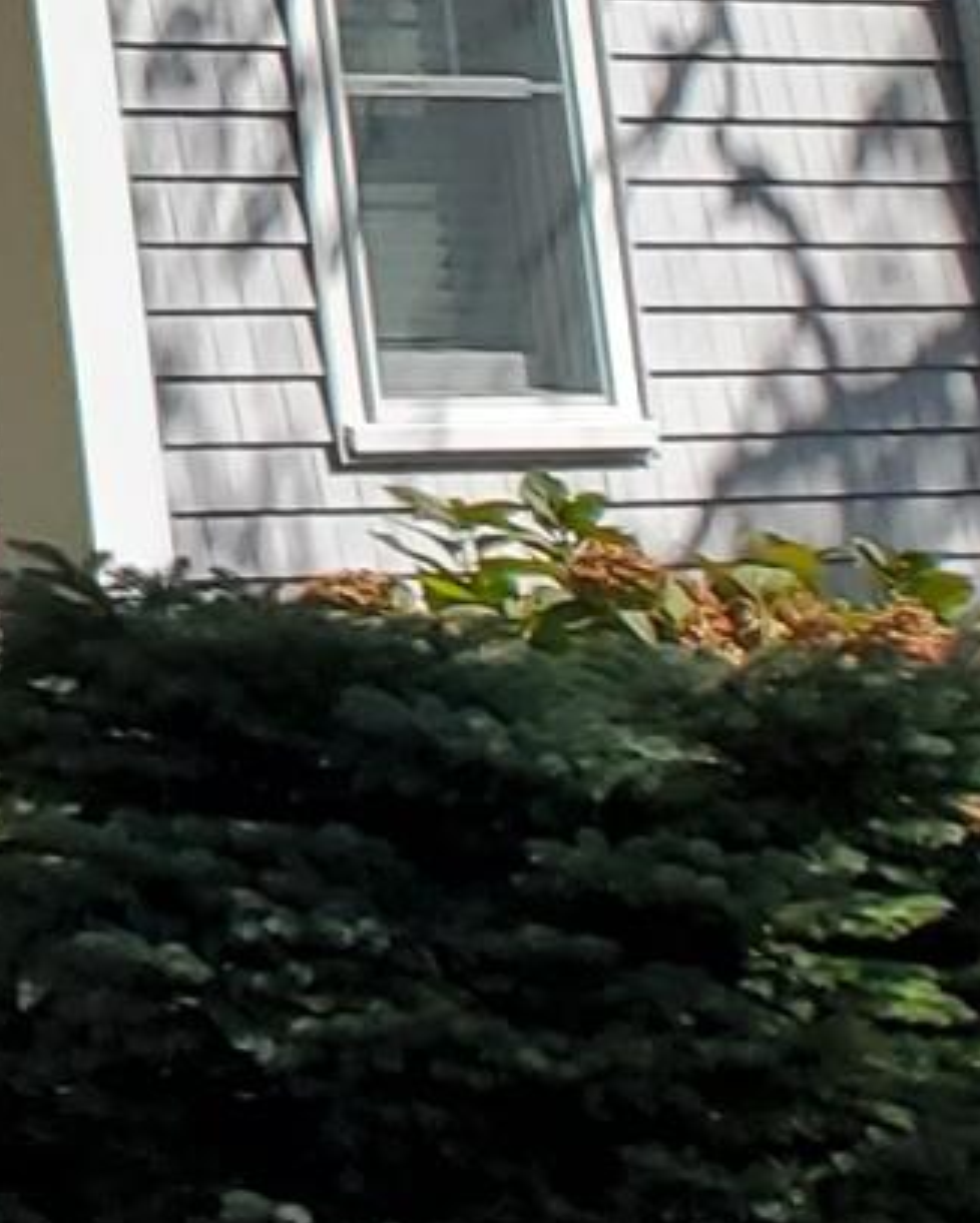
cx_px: -3304
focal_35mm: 187
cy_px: -1292
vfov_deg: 9.6
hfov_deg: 6.3
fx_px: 6775
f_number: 2.4
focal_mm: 4.3
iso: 50
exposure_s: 1/1256
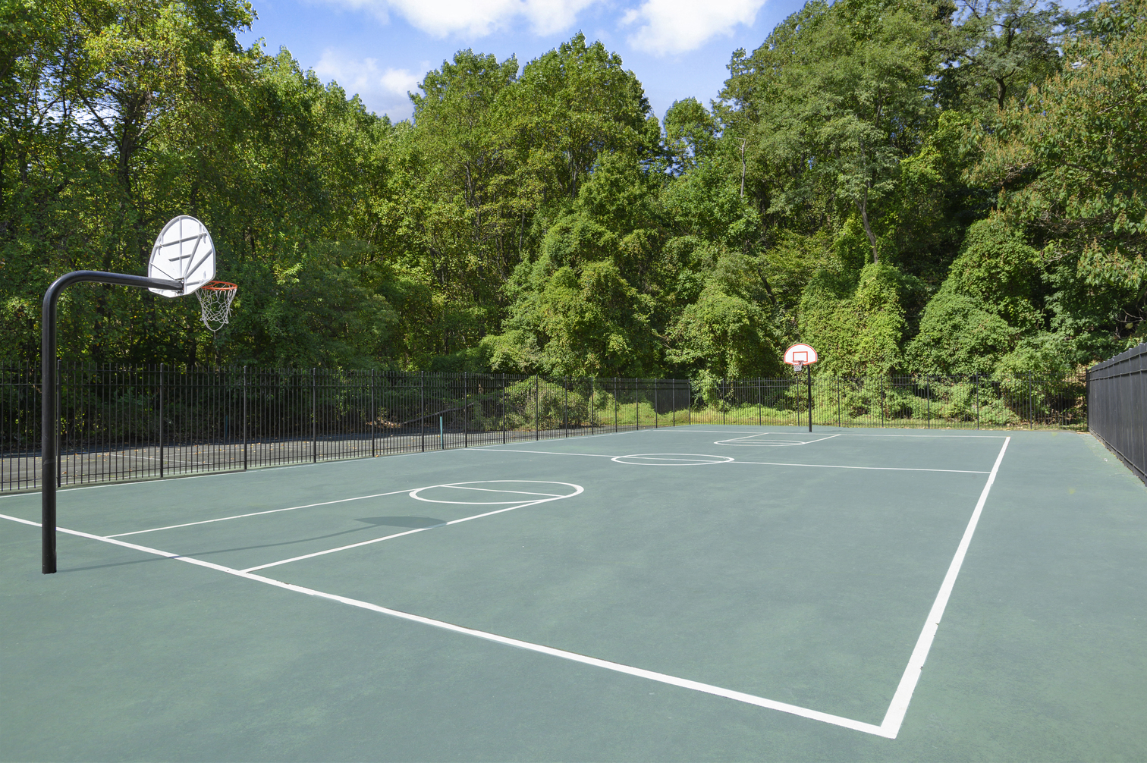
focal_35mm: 22
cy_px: 382
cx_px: 574
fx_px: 700
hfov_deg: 78.6
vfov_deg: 57.2
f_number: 8
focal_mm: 22
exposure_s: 1/80
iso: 100
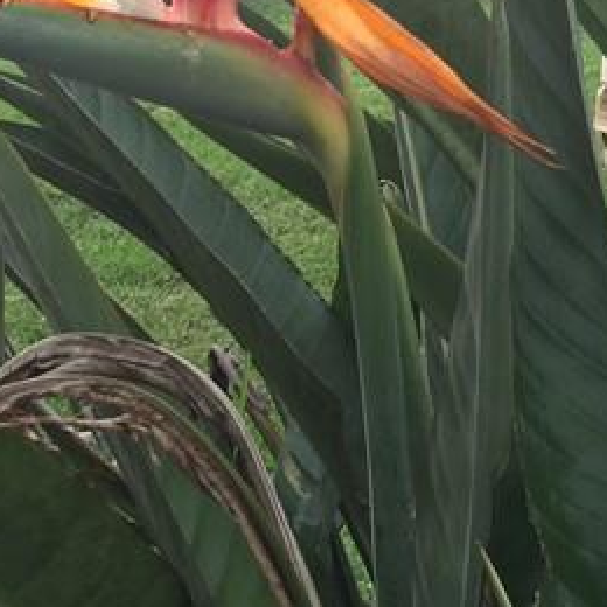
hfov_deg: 17.2
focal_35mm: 101
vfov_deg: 17.2
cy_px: 245
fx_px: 2004
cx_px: 360
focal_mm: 4.15
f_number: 2.2
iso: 32
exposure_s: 1/142
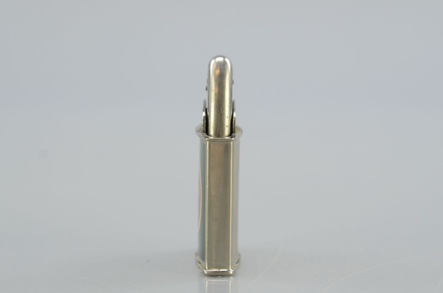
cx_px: 222
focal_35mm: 90
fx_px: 1105
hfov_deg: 22.7
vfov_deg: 15.1
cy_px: 146
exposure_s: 1/125
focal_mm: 60
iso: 500
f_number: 5.6
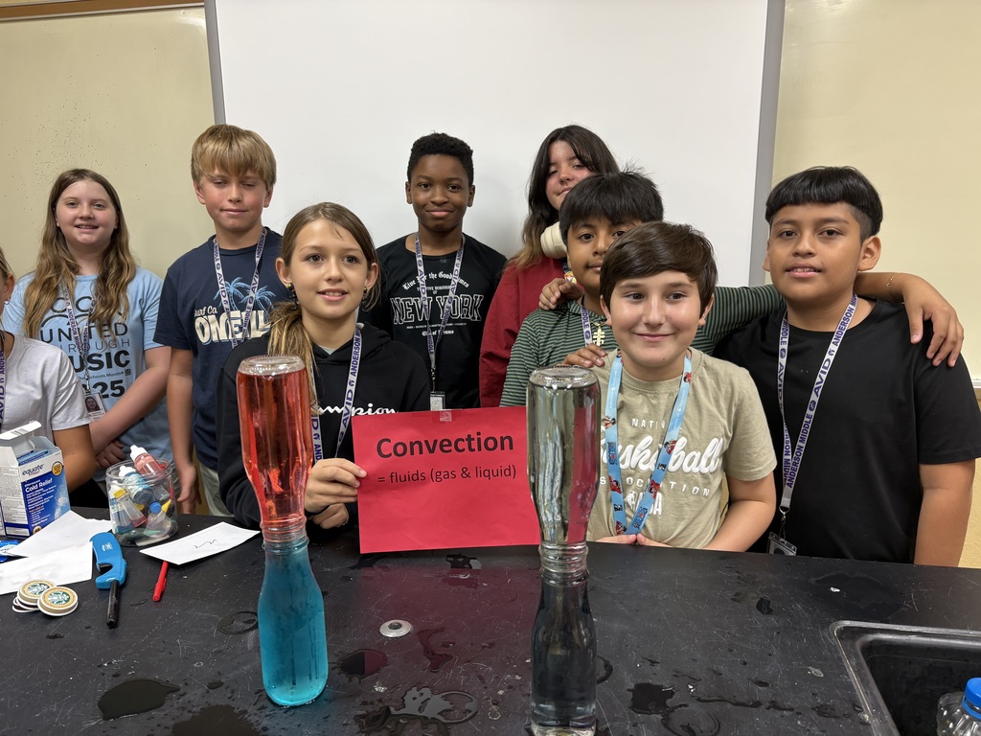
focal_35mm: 26
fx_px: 737
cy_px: 368
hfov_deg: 67.3
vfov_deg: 53.1
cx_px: 490
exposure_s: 1/60
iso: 100
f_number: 1.6
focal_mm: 5.96
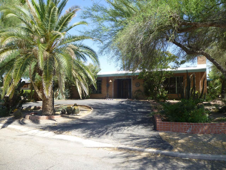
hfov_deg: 69.4
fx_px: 163
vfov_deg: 54.9
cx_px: 113
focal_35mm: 25
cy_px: 85
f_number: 3.1
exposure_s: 1/500
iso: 100
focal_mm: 4.5
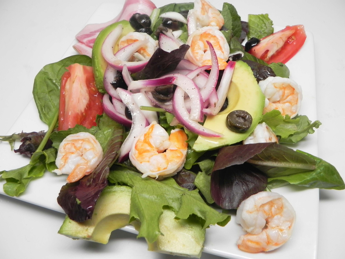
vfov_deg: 48.2
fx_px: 289
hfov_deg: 61.7
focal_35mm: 29
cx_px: 172
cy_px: 130
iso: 160
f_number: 2.8
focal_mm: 5.2
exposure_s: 1/44.8
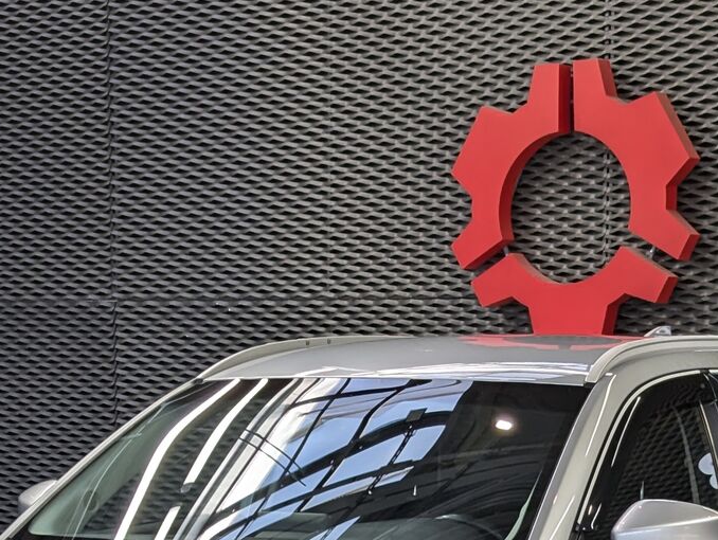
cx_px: 508
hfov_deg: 14.5
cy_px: 662
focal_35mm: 136
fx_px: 2824
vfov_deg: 10.7
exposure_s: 1/173
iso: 42
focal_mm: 6.81
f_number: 1.85
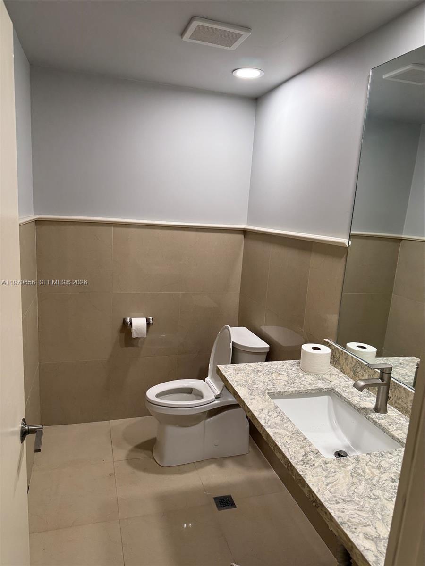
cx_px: 212
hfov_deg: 56.8
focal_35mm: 24
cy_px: 283
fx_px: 393
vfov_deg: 71.6
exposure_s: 1/120
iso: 160
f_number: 1.78
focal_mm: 6.76
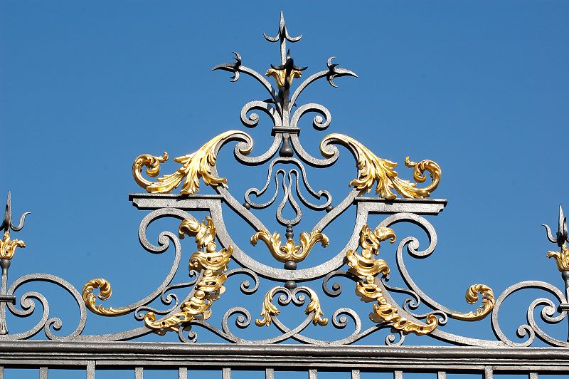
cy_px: 190
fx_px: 2037
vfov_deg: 10.6
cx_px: 284
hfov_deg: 15.9
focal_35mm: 129
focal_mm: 86
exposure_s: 1/320
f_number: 11
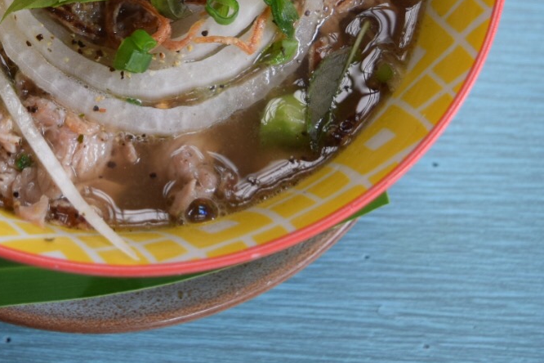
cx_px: 95
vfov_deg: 14.6
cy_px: -54
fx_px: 1378
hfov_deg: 22.0
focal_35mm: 91
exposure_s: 1/80
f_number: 4.5
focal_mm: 25
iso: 400
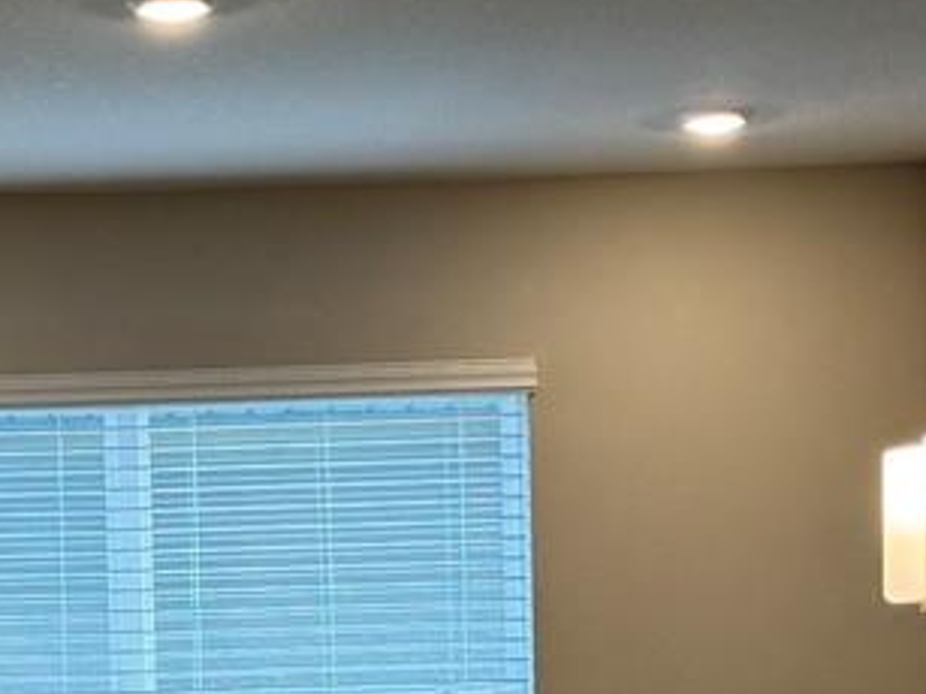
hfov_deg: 15.5
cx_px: 24
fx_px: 3343
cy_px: 800
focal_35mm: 125
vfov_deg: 11.6
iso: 100
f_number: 1.78
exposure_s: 1/120
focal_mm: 6.76
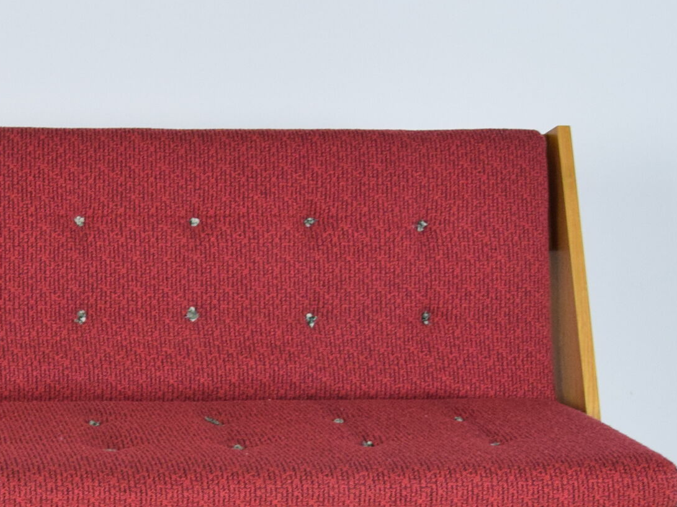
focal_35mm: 95
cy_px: 400
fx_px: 1858
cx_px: -133
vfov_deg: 15.5
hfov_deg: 19.5
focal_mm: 24
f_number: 5.6
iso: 1600
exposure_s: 1/125
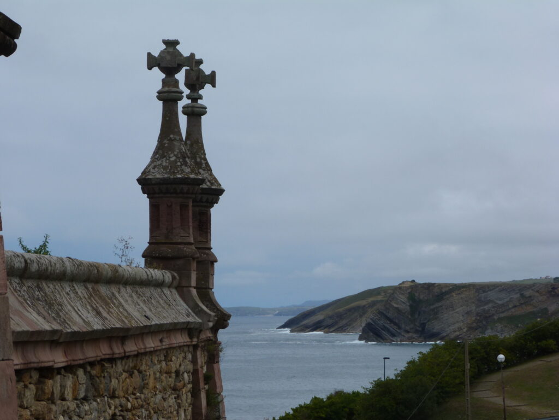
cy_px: 210
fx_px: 1970
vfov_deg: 12.1
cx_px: 280
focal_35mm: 122
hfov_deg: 16.1
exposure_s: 1/500
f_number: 5.6
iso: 80
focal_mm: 21.9
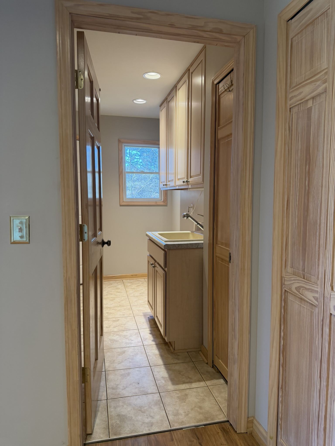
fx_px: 310
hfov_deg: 56.8
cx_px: 168
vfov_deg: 71.6
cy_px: 223
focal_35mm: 24
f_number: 1.78
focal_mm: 6.76
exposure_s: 1/120
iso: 200
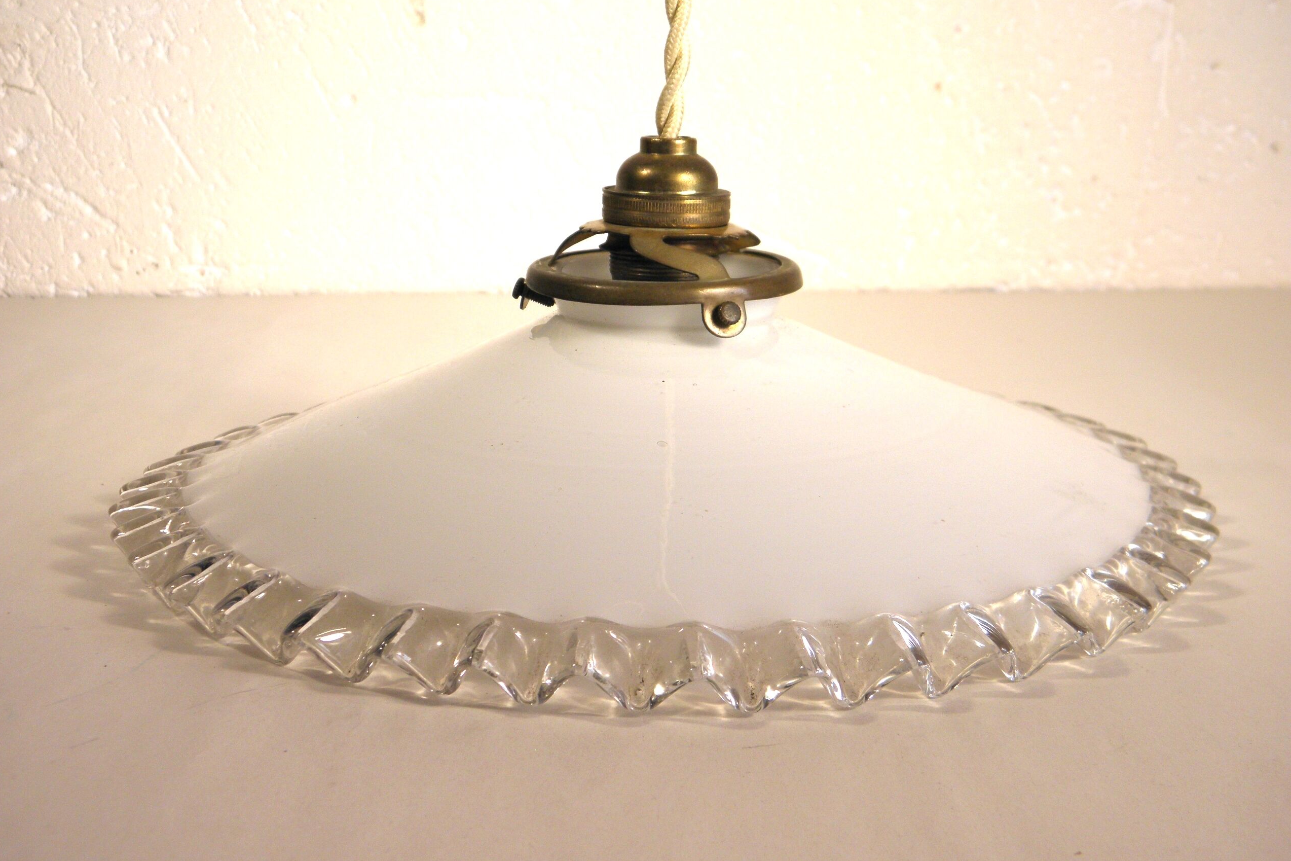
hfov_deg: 42.7
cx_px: 643
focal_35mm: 46
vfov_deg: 29.2
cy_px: 433
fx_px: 1649
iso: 100
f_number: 3.9
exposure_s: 1/125
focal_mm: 7.9
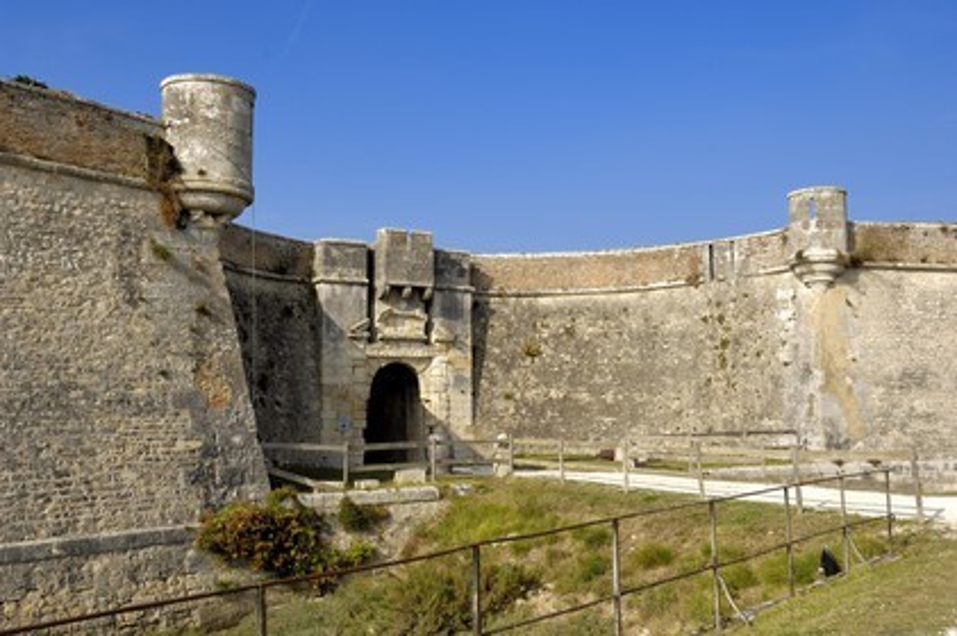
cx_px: 478
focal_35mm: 36
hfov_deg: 53.2
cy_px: 318
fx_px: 956
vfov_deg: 36.8
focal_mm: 24
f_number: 11
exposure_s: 1/125
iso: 100
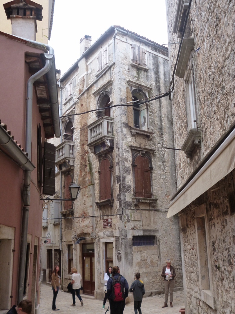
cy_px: 157
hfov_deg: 35.1
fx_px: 371
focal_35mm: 41
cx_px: 118
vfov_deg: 45.8
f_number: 3.7
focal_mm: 7.3
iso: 160
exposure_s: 1/100
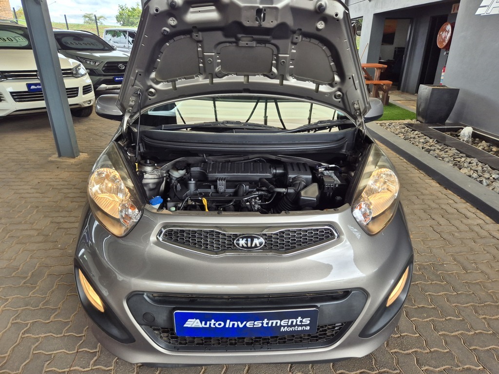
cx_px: 250
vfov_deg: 58.9
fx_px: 332
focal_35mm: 23
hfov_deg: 73.9
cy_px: 187
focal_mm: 5.4
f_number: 1.8
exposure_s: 1/180
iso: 40
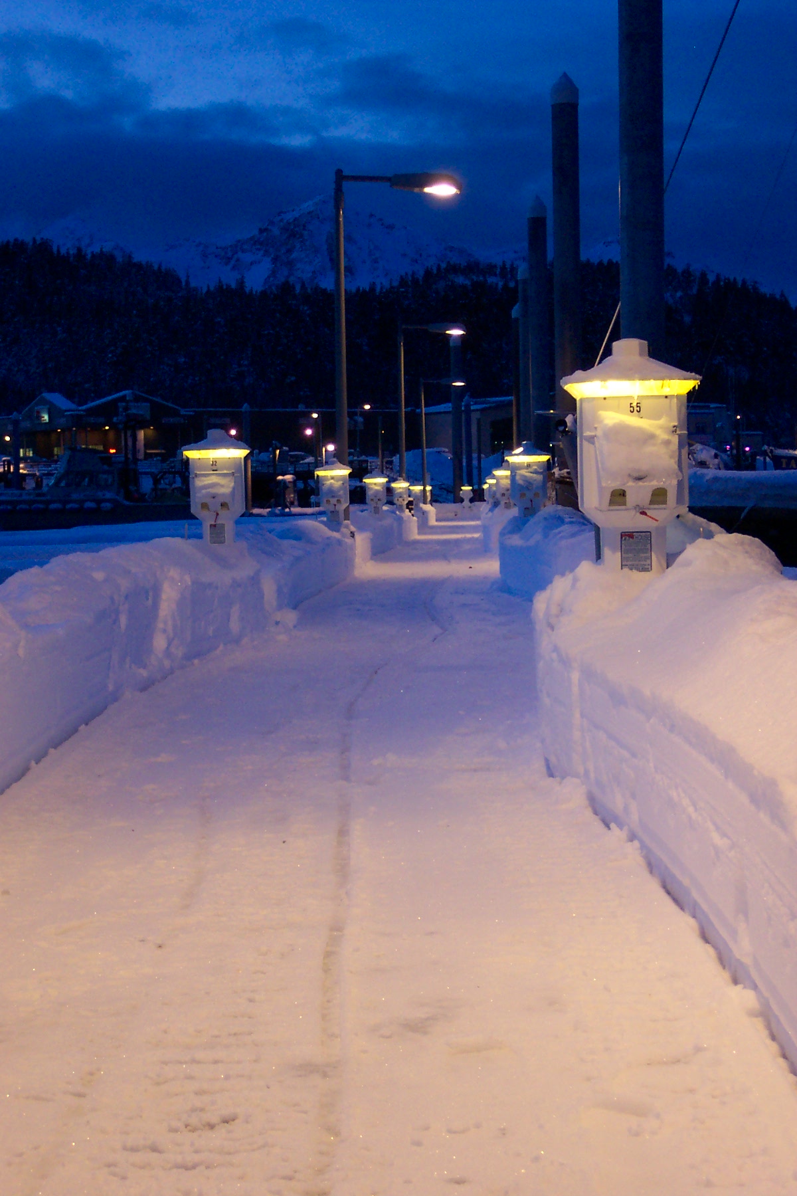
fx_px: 2092
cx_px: 398
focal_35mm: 63
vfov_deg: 31.9
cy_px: 598
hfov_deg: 21.6
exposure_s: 1/45
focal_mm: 13.3
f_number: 3.4
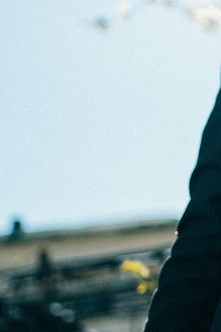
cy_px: 125
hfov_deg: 9.6
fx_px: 1252
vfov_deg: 15.1
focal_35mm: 136
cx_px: 399
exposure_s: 1/8000
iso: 100
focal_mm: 35
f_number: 1.8
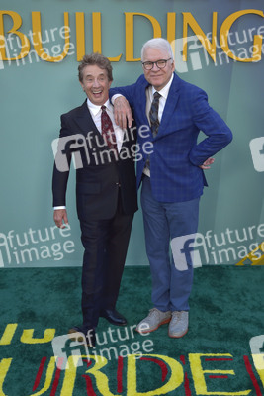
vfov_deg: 41.1
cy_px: 198
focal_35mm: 48
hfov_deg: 28.1
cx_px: 132
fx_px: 528
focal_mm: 48
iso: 400
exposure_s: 1/250
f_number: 6.3
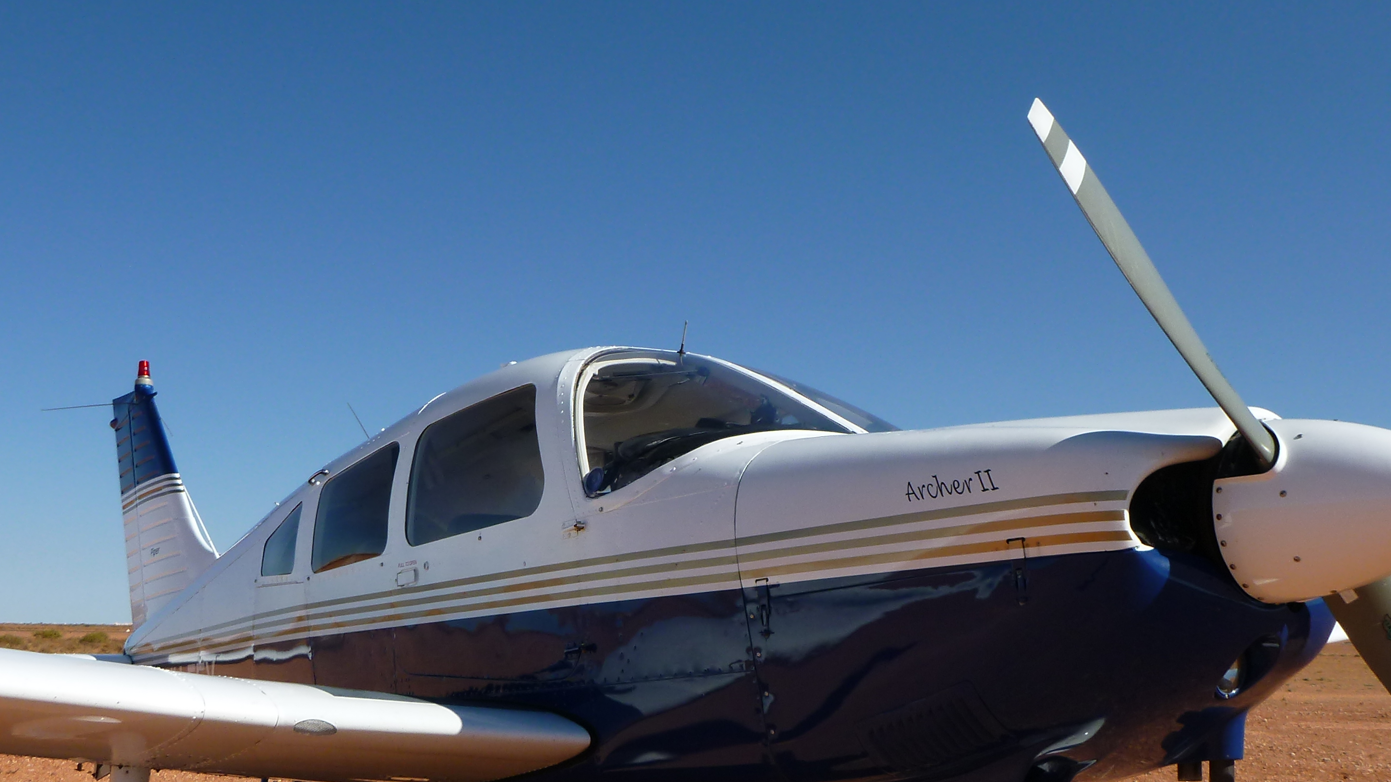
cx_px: 694
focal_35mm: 42
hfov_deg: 48.4
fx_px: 1549
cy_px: 542
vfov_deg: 28.1
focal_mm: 4.9
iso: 100
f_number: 10
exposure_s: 1/160
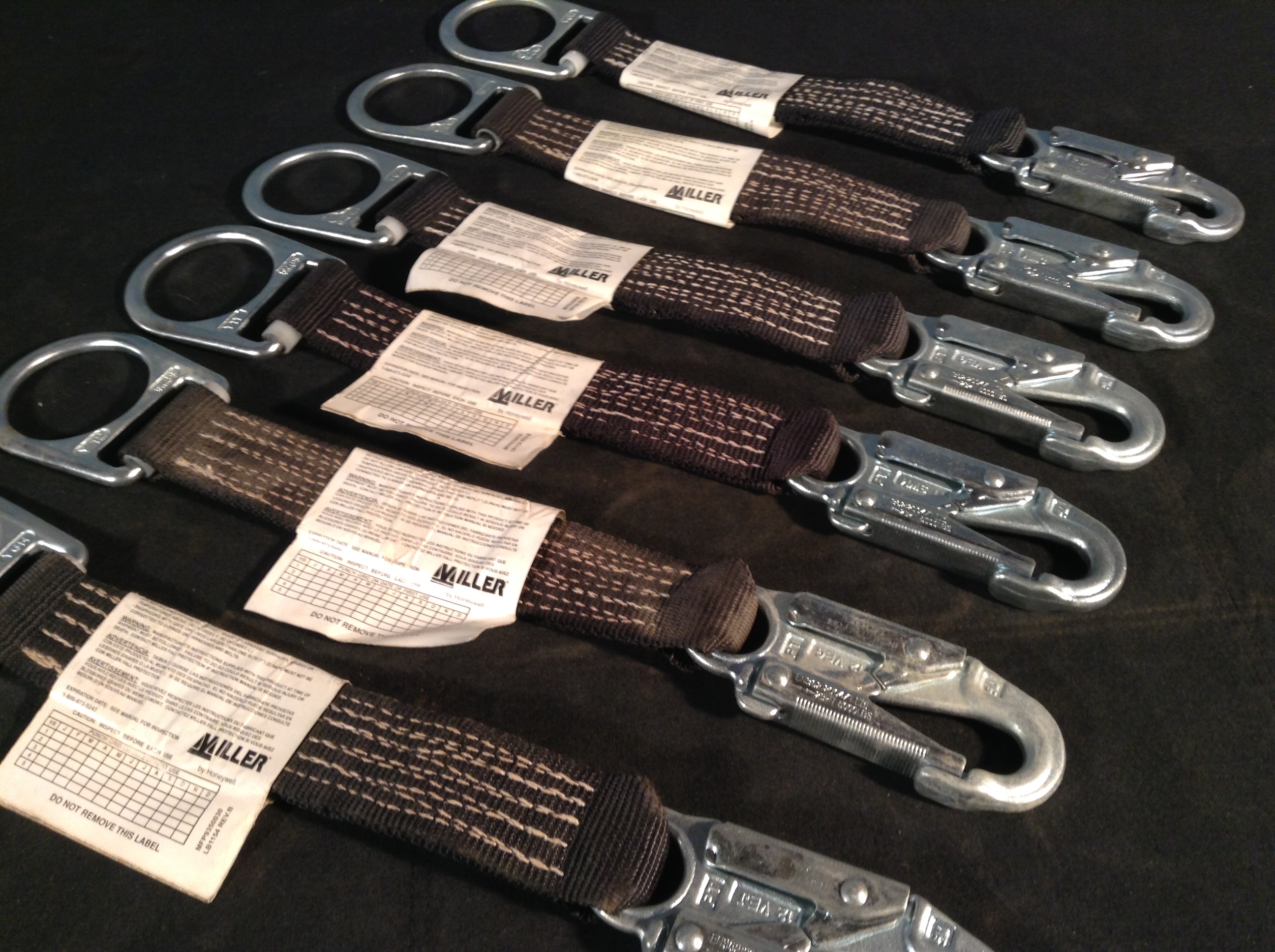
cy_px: 476
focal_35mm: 33
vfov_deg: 42.8
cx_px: 638
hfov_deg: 55.4
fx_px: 1214
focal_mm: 3.3
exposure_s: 1/24
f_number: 2.4
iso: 50
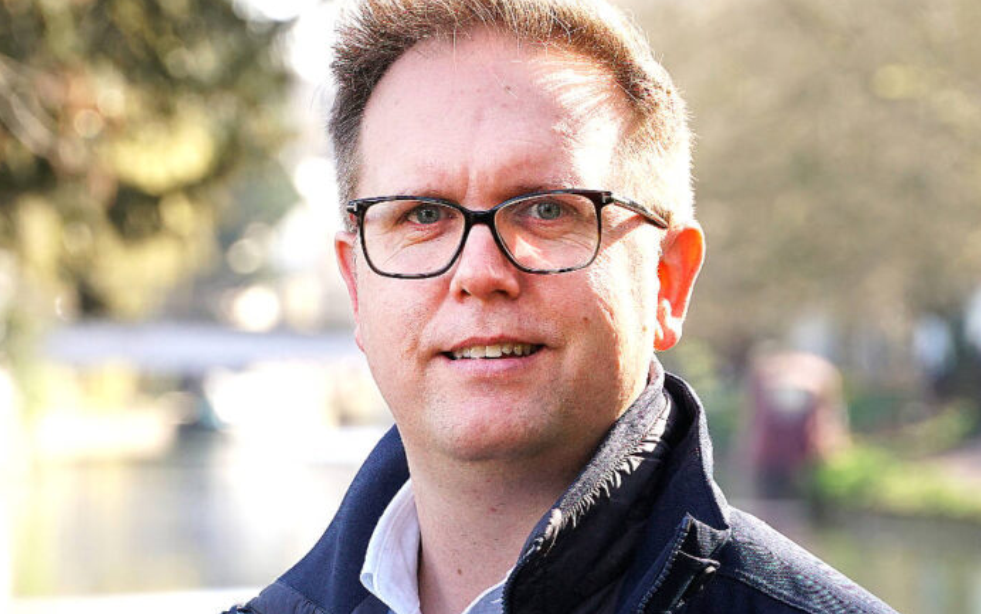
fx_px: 5550
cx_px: 489
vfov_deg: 6.3
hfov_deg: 10.1
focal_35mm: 208
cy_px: 312
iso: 400
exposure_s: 1/160
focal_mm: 135
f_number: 6.3
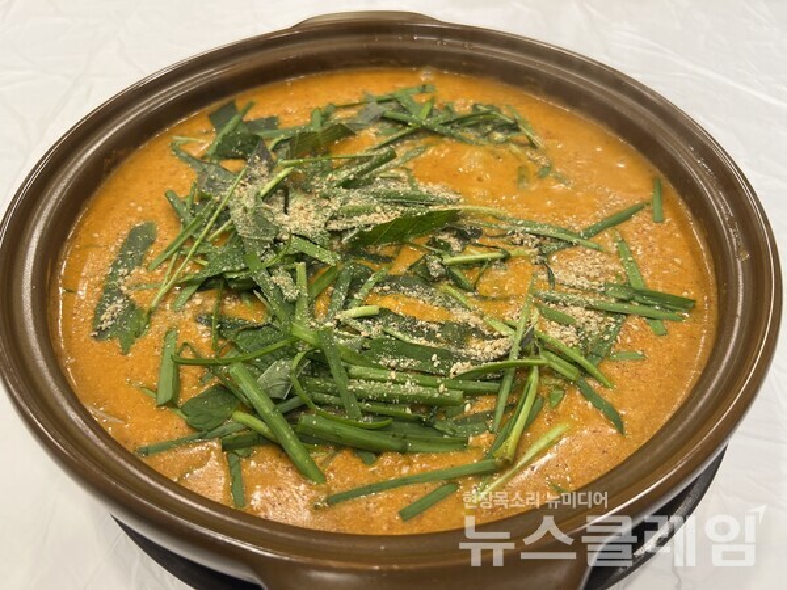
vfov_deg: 53.1
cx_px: 394
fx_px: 591
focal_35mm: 26
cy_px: 295
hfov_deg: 67.3
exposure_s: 1/60
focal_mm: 5.7
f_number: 1.5
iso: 80
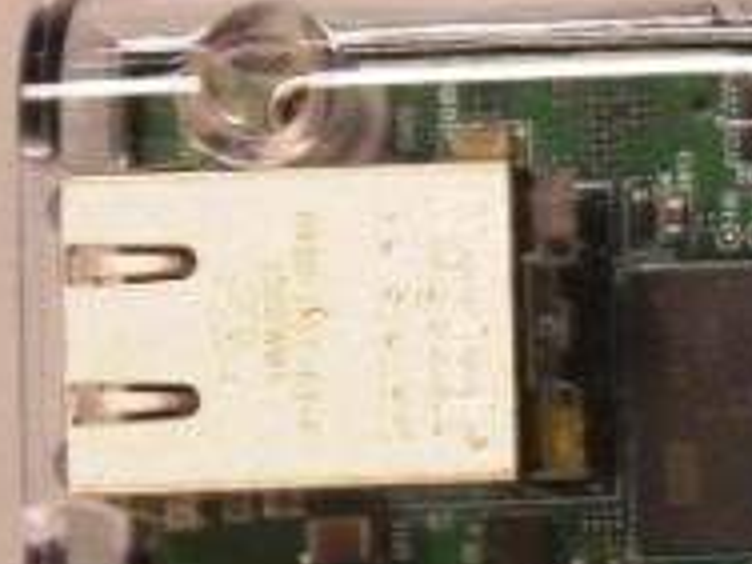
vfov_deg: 7.2
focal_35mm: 207
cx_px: 1384
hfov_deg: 9.1
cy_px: 500
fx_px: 4497
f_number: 4.1
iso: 500
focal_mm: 19
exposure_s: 1/60
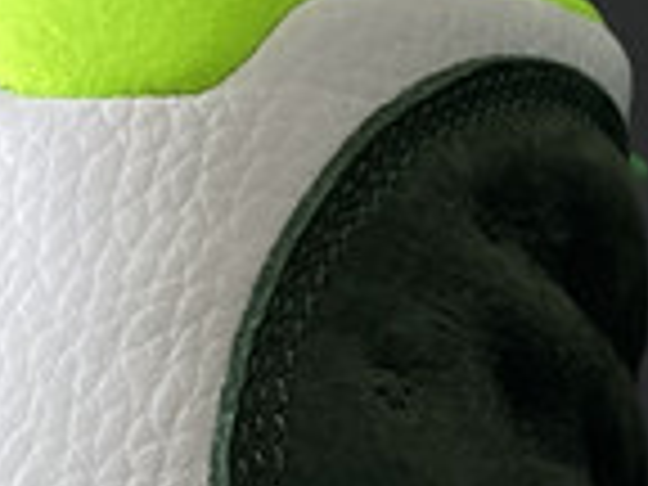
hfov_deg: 10.8
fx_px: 3388
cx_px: 666
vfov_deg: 7.5
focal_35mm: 181
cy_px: 1314
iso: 100
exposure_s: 1/50
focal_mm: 4.25
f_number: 1.8
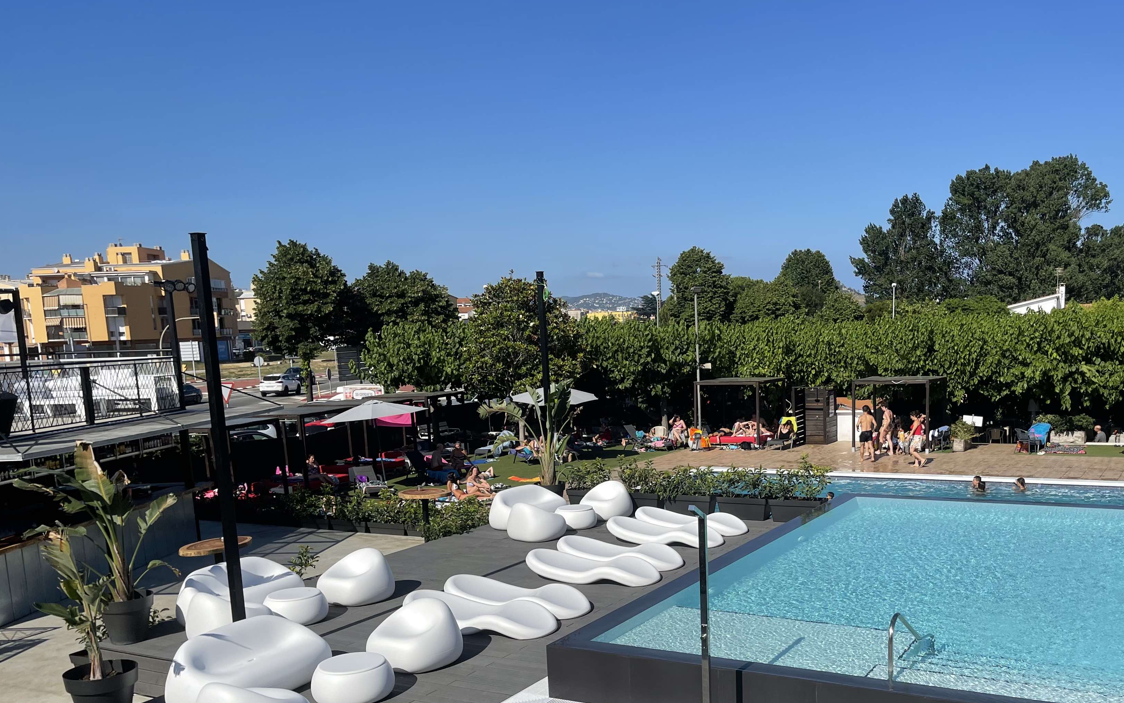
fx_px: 1042
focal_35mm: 34
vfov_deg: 36.6
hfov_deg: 56.2
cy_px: 501
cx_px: 684
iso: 32
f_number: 1.6
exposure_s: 1/5128
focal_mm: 5.1
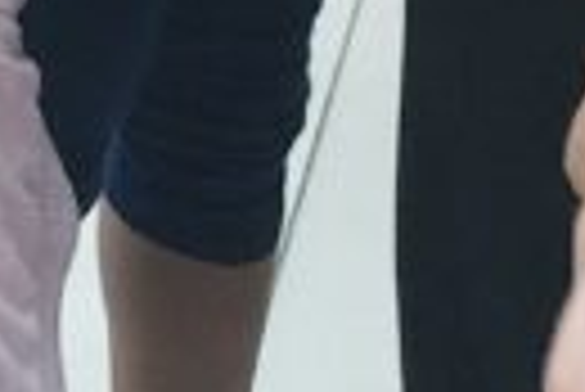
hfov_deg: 8.8
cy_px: -1108
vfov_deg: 5.8
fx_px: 3335
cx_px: -950
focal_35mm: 205
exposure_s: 1/50
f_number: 1.8
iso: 200
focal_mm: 5.23
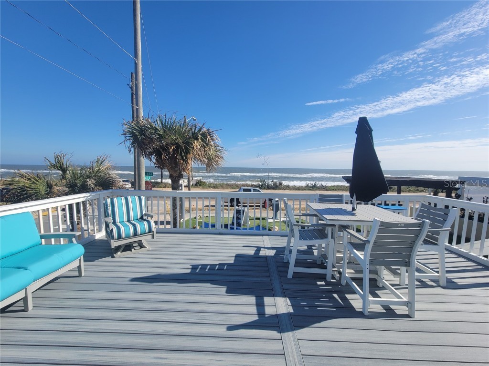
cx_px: 244
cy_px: 183
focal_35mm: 13
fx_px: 184
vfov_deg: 89.9
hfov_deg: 106.2
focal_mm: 2.2
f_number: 2.2
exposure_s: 1/2476
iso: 64
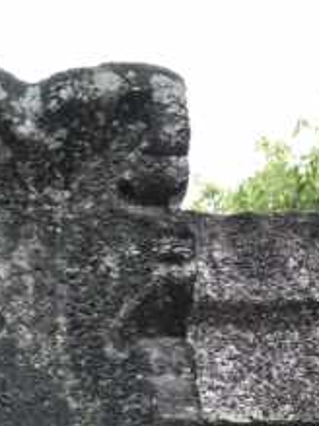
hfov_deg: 14.8
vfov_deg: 18.7
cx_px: -87
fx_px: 1181
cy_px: 580
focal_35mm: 96
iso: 80
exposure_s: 1/15
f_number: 1.8
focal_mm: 4
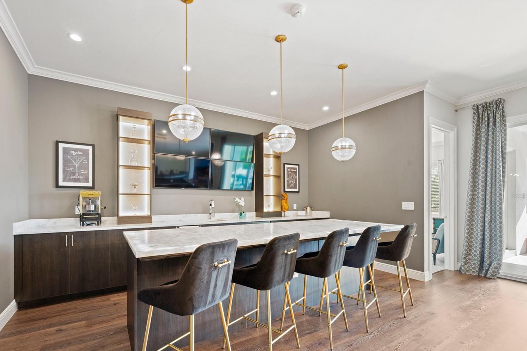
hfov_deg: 96.6
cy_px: 196
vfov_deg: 73.5
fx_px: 234
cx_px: 245
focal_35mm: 16
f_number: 8
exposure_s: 1/2.5
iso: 400
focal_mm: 14
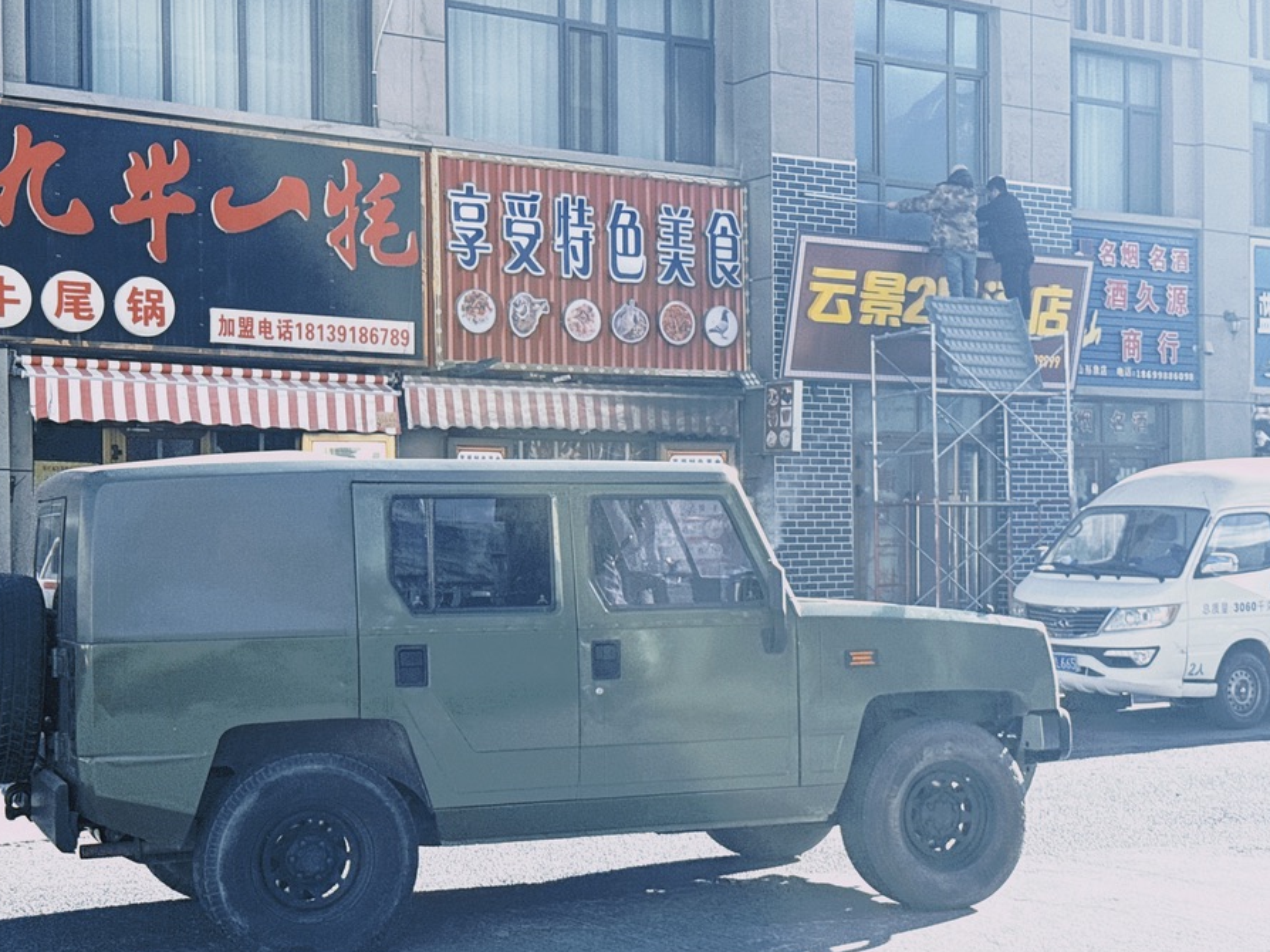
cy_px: 514
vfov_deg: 26.5
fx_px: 2017
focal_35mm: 55
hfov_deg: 34.9
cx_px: 615
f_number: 1.78
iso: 100
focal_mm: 6.76
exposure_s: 1/2494
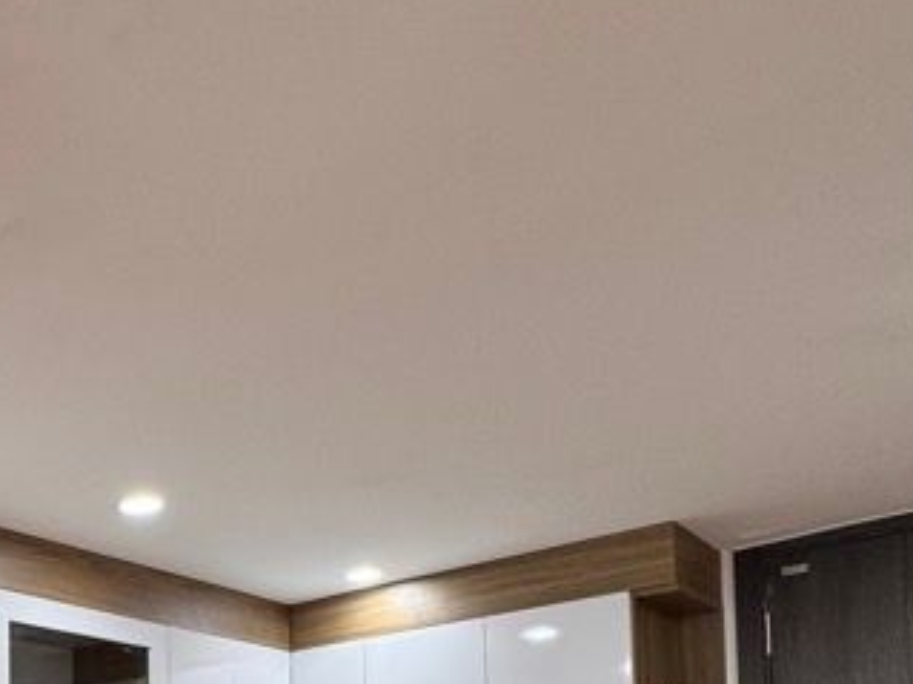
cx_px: 14
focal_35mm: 45
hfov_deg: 37.8
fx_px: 1186
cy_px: 836
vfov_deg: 27.9
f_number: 2.2
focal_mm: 2.22
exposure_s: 1/100
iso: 100
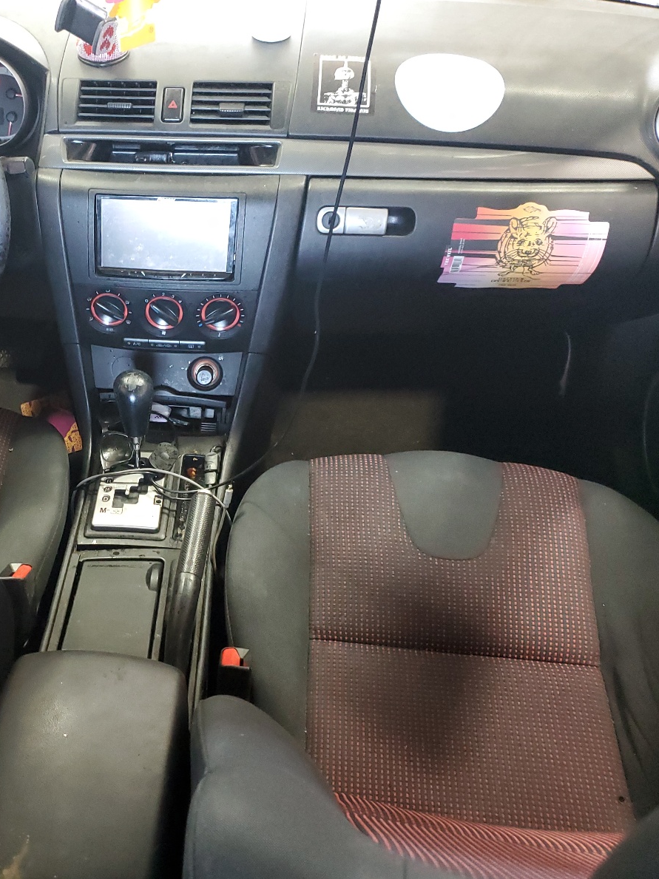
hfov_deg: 39.0
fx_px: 889
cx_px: 128
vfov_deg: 52.6
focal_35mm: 35
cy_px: 441
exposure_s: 1/24
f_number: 1.5
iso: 330
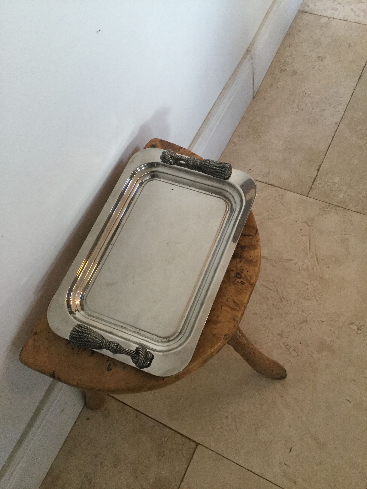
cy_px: 244
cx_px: 184
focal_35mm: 31
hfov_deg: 45.4
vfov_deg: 58.4
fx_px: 438
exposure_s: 1/33
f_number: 2.4
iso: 160
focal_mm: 3.3
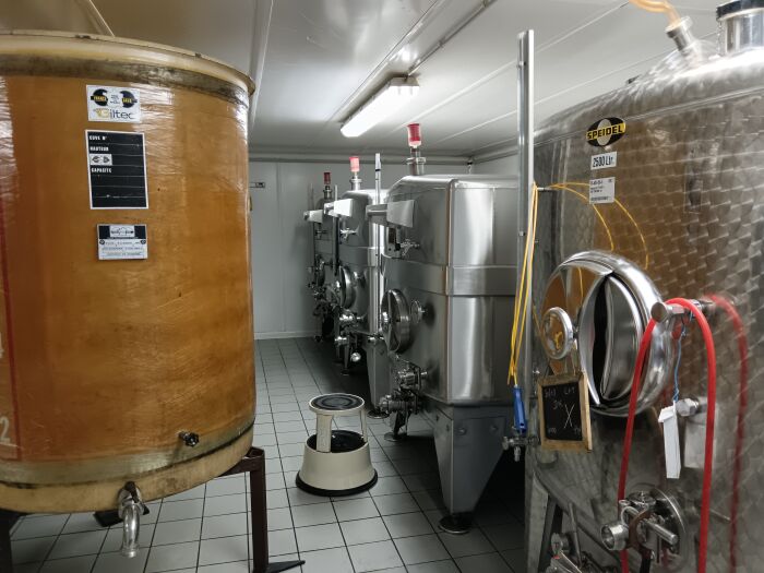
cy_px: 286
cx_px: 382
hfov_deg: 65.3
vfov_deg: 51.4
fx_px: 596
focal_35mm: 27
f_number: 1.9
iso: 1098
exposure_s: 1/25
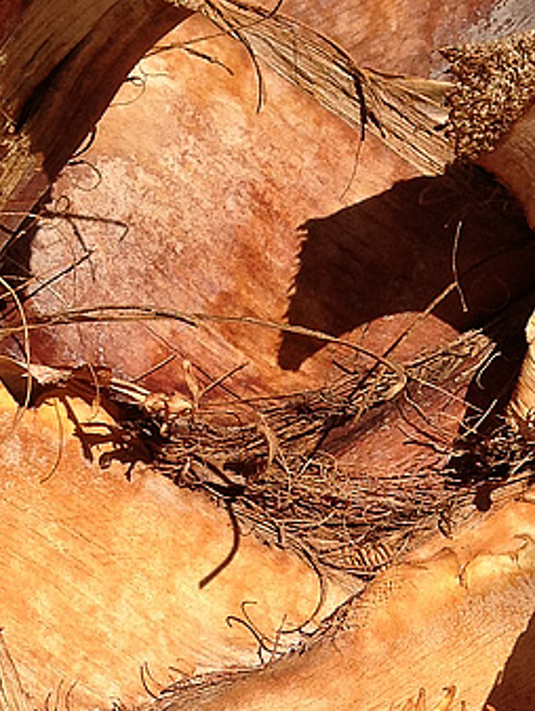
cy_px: 796
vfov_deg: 14.8
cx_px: 468
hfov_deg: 11.4
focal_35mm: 130
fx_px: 2676
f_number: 2.4
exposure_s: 1/1869
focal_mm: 4.13
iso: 50
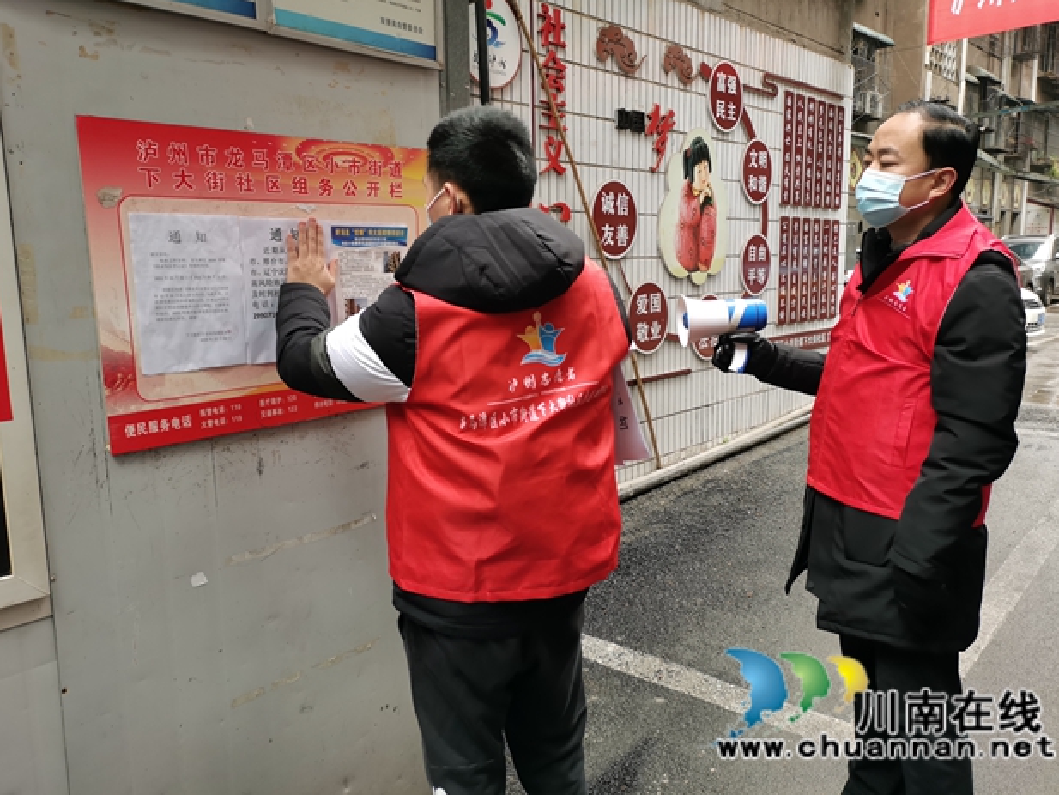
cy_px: 385
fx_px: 857
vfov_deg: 49.8
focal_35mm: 28
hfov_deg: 63.4
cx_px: 539
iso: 200
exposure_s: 1/50
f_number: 1.8
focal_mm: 5.58
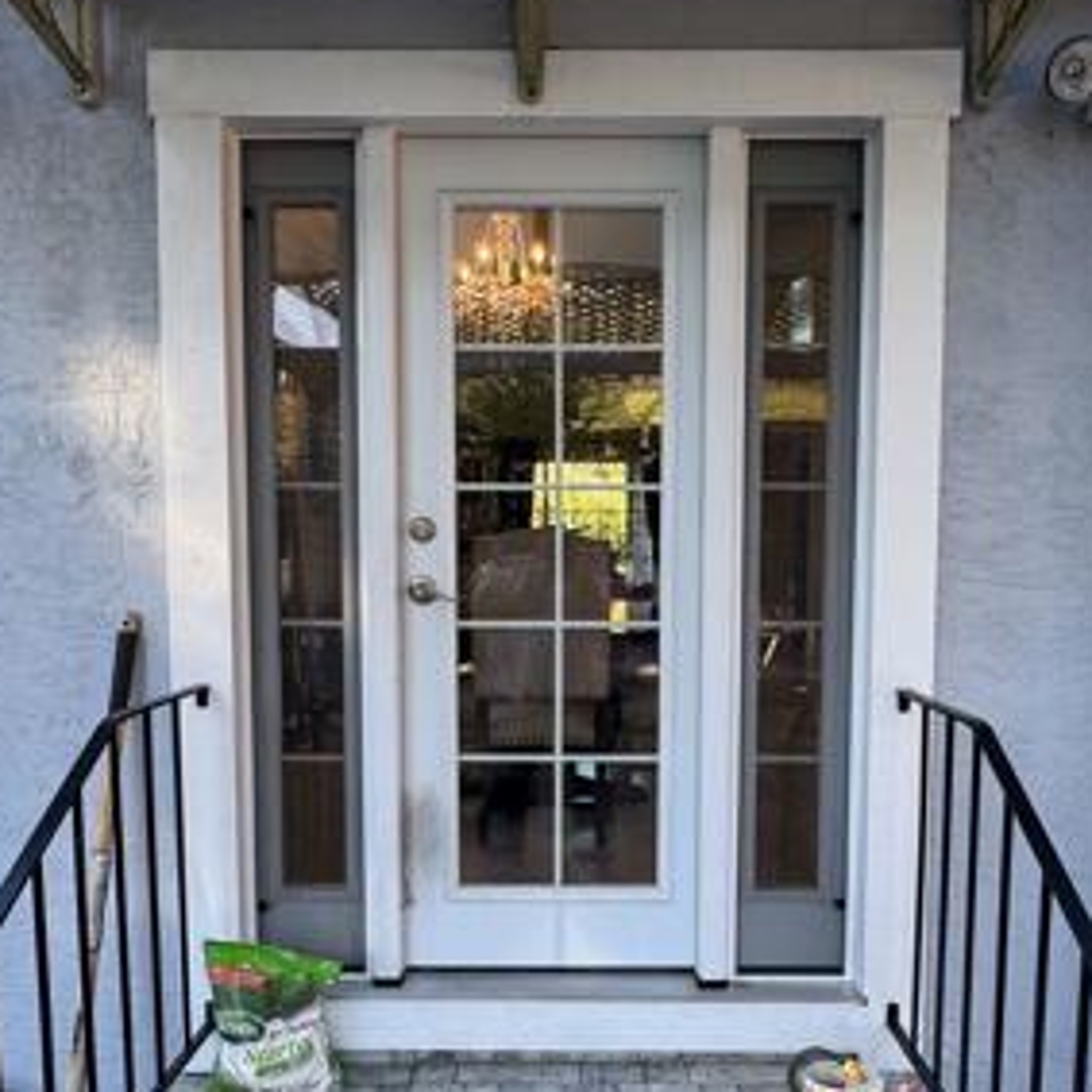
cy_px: 621
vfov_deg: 57.1
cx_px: 560
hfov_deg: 57.3
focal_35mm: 28
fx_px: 999
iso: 50
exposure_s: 1/120
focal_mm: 2.22
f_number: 2.2
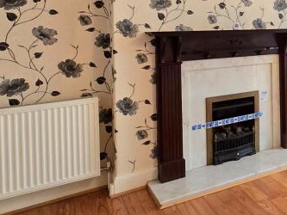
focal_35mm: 40
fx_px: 332
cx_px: 375
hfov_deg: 33.7
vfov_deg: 34.1
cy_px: 23
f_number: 2.2
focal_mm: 2.2
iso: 500
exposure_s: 1/50
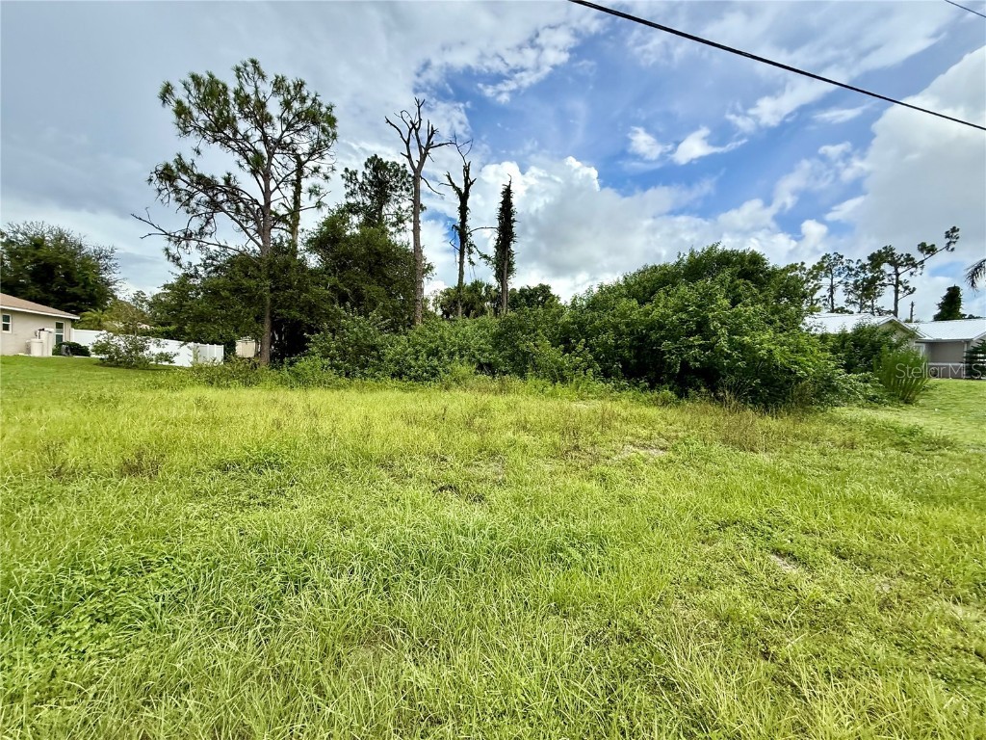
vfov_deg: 85.7
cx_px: 493
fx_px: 399
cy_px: 370
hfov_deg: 102.1
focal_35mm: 14
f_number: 2.2
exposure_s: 1/1534
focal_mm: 2.22
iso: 64
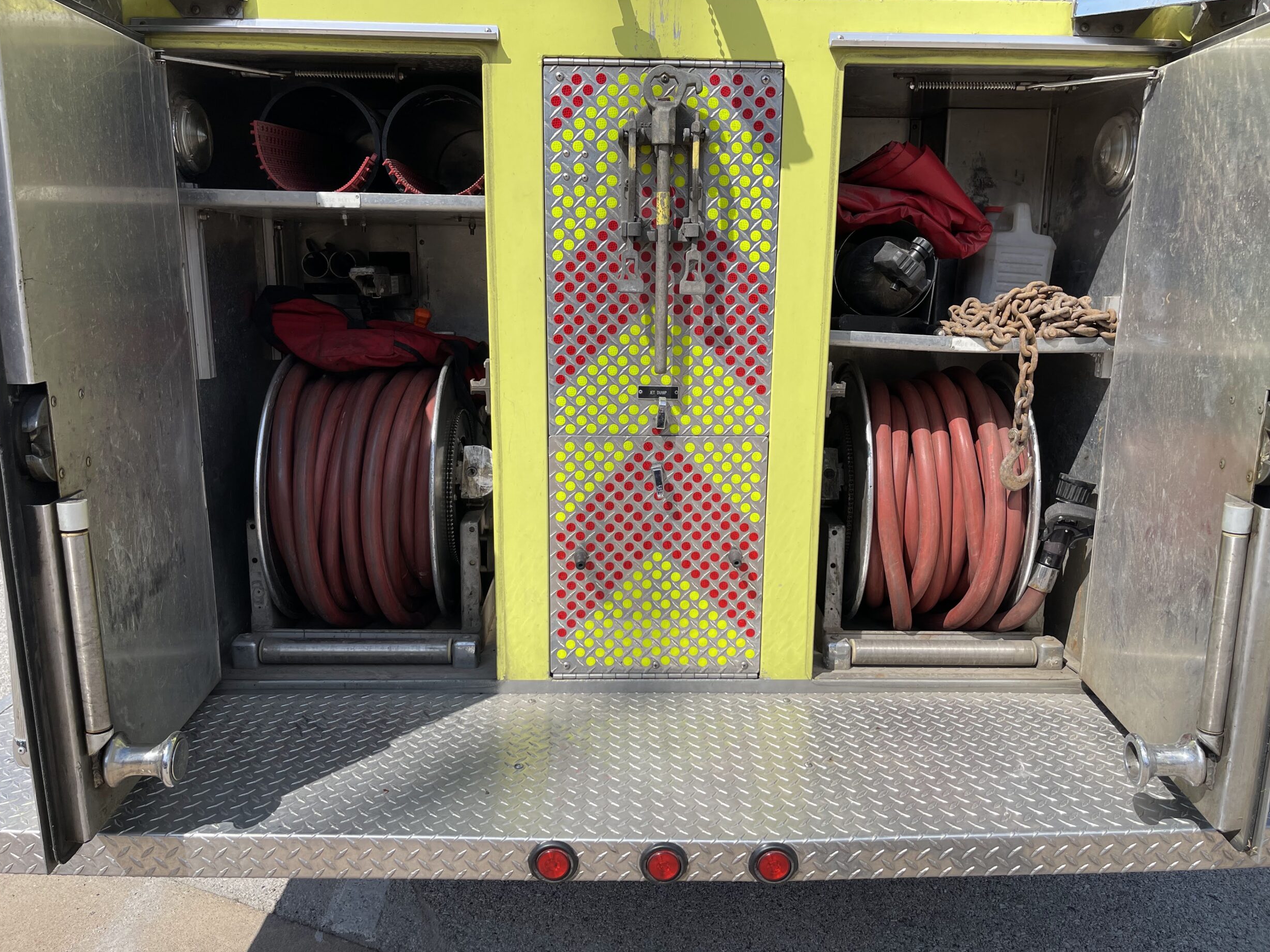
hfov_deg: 65.3
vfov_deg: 51.4
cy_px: 482
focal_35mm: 27
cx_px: 644
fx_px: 991
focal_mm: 5.1
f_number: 1.6
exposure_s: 1/3663
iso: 32
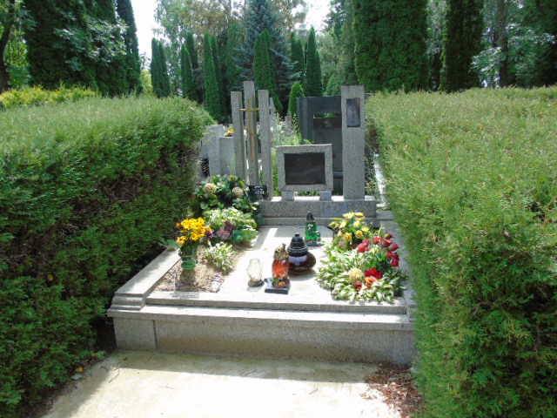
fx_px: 402
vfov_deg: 54.9
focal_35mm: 25
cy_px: 209
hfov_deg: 69.4
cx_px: 278
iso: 80
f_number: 3.4
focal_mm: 4.4
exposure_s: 1/250
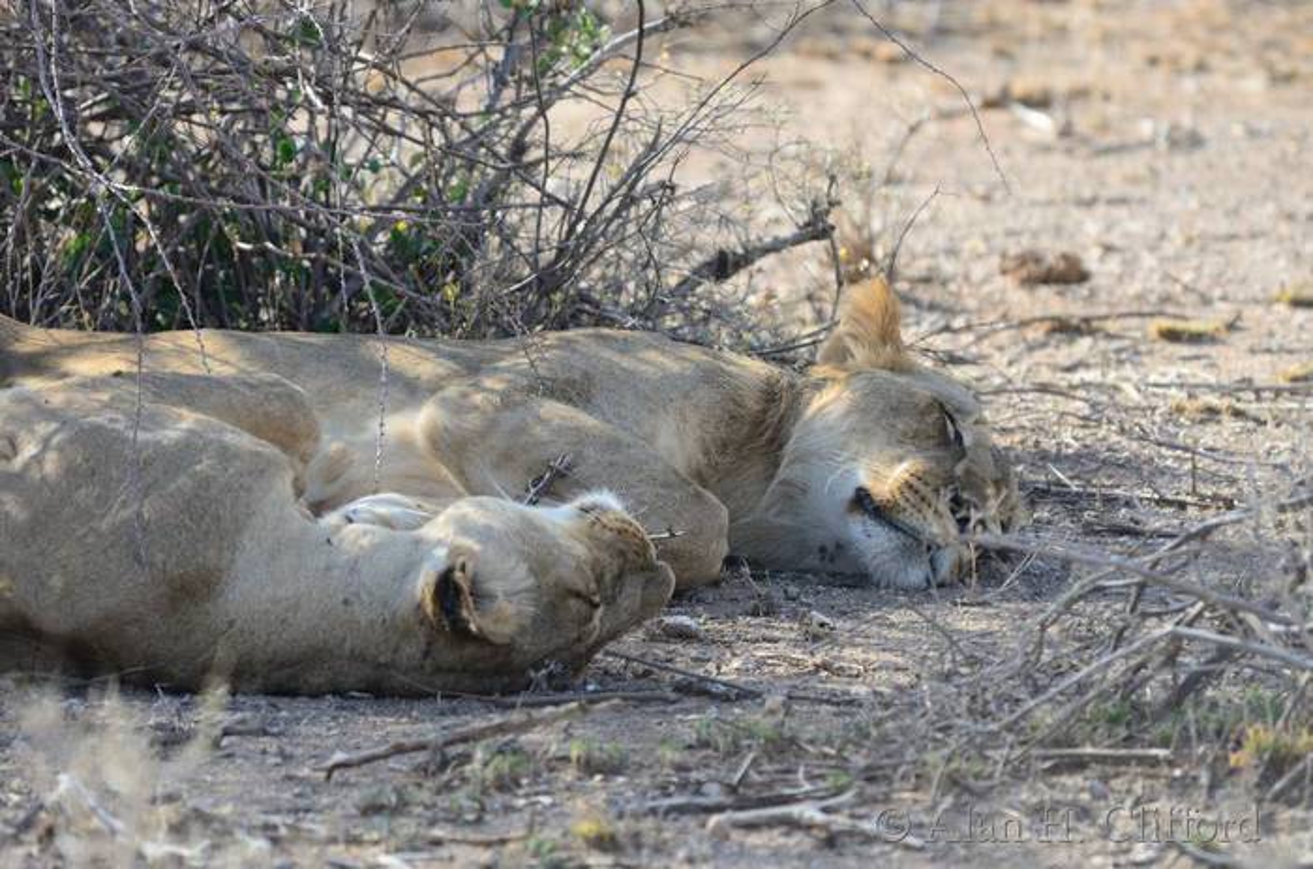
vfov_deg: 2.3
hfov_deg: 3.4
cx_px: 656
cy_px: 434
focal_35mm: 600
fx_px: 21829
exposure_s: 1/500
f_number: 5.6
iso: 400
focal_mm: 400
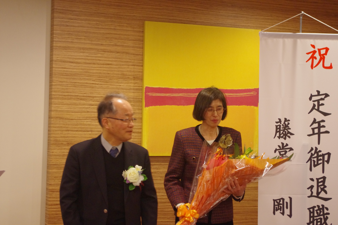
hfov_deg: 24.8
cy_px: 112
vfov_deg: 16.6
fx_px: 769
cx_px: 169
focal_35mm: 82
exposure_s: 1/25
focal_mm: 55
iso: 2000
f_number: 5.6
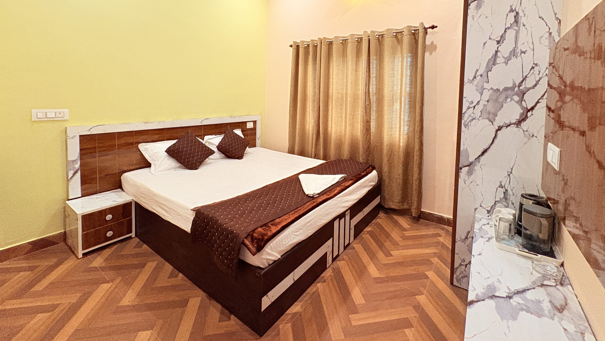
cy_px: 112
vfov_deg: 65.2
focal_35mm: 16
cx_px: 308
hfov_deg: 99.4
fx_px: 257
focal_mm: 2.22
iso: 400
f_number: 2.2
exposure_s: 1/50
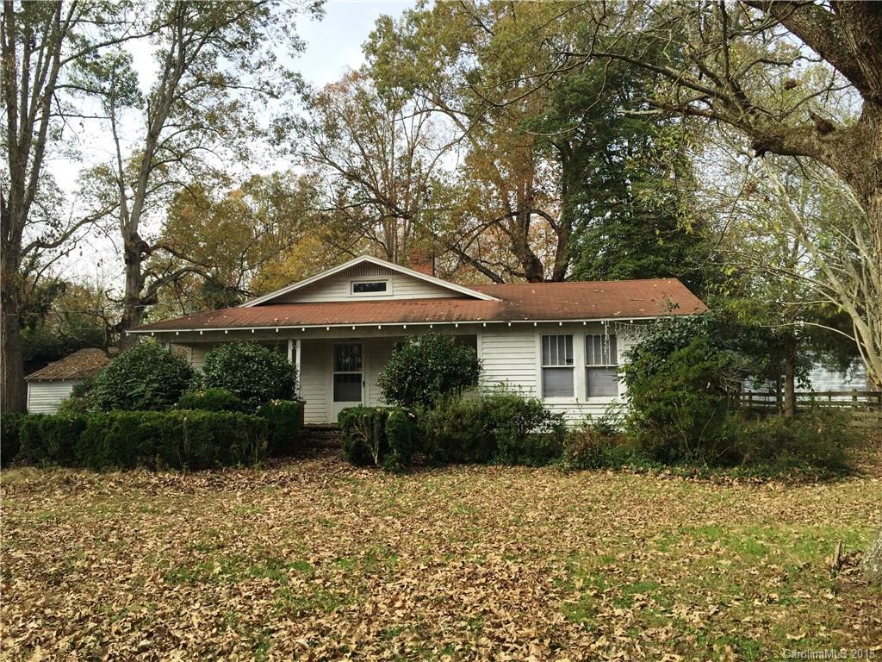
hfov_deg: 61.7
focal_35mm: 29
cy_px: 331
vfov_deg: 48.2
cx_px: 441
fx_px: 739
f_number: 2.2
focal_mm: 4.15
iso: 32
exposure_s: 1/706
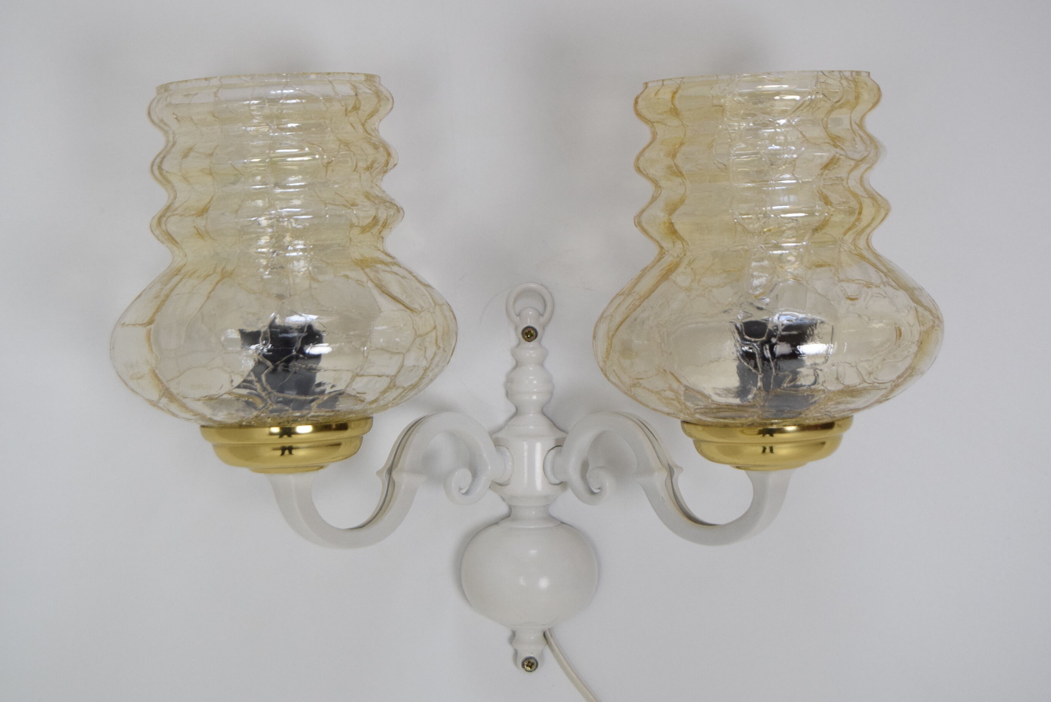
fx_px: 2396
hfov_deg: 24.7
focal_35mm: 82
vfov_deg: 16.7
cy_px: 359
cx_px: 541
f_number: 7.1
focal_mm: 50
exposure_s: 1/200
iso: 1600
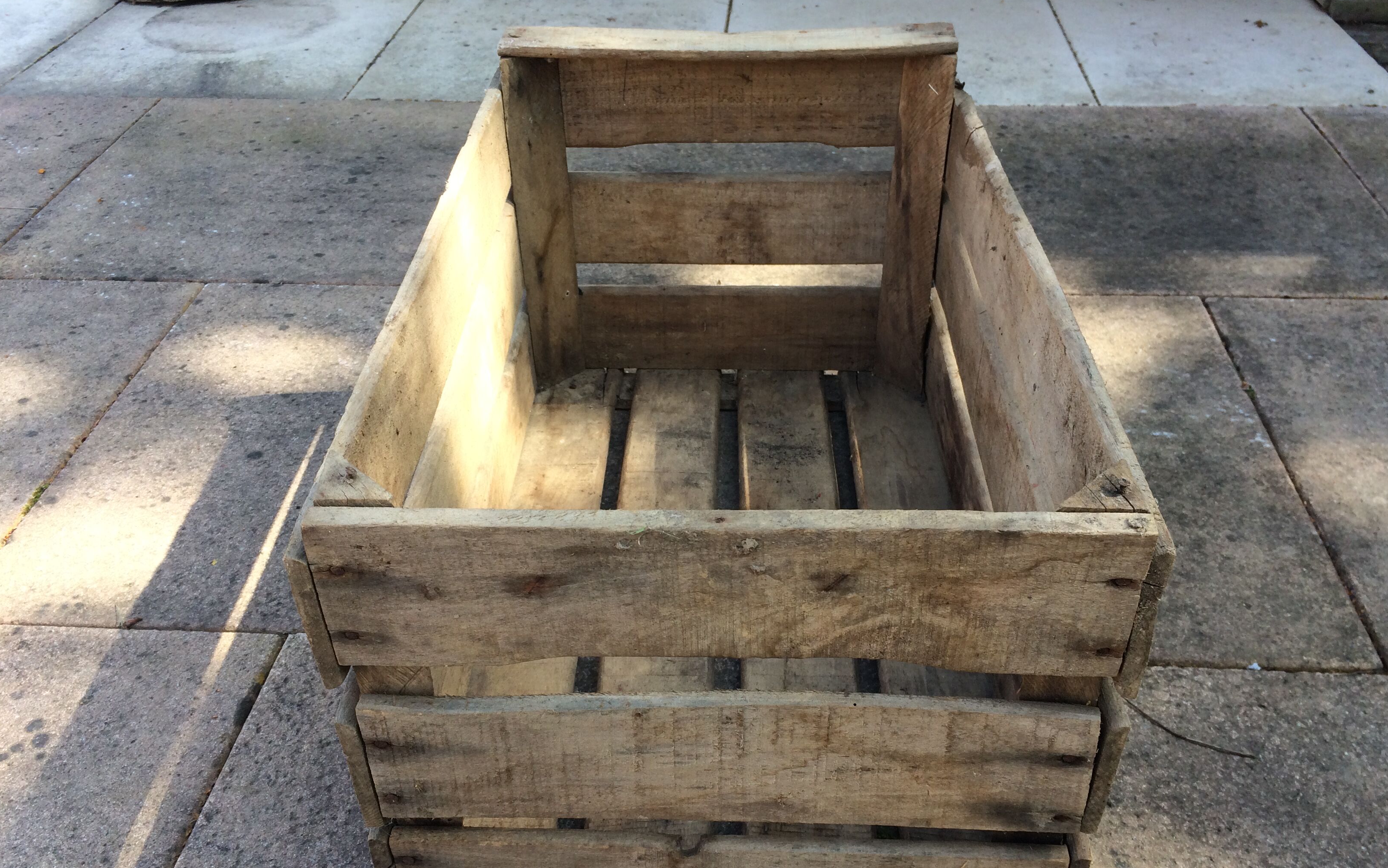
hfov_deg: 61.2
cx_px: 698
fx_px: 1173
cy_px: 514
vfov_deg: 40.4
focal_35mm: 31
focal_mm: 4.15
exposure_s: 1/380
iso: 32
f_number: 2.2
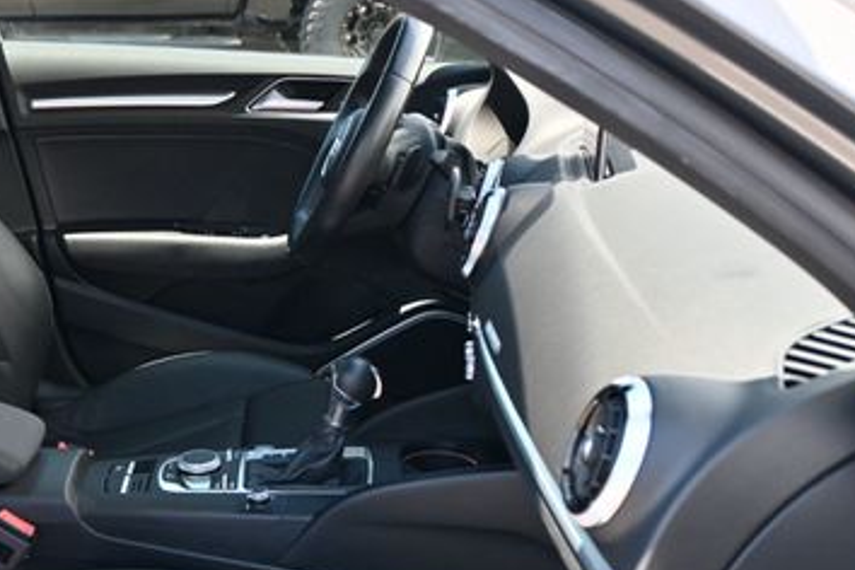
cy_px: 377
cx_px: 116
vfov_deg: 23.7
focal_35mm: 57
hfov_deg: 33.6
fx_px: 1351
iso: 400
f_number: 4
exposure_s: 1/200
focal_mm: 21
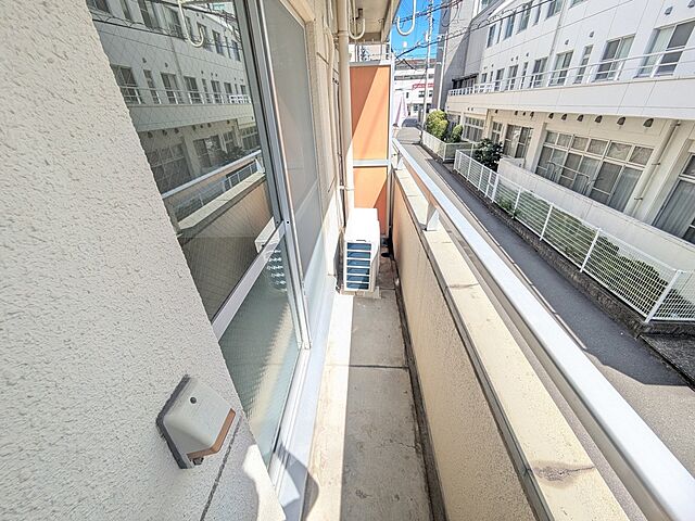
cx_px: 348
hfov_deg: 102.1
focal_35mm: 14
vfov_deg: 85.7
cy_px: 260
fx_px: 281
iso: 44
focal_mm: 1.83
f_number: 2.2
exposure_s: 1/633
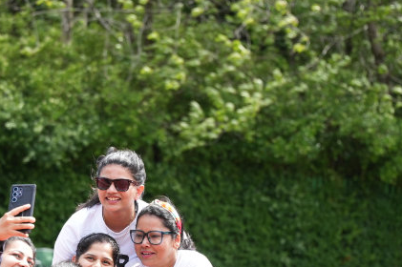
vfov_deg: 8.0
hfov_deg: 12.1
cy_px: 231
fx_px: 1897
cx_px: 97
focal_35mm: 170
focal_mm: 70
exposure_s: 1/1000
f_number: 2.8
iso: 250
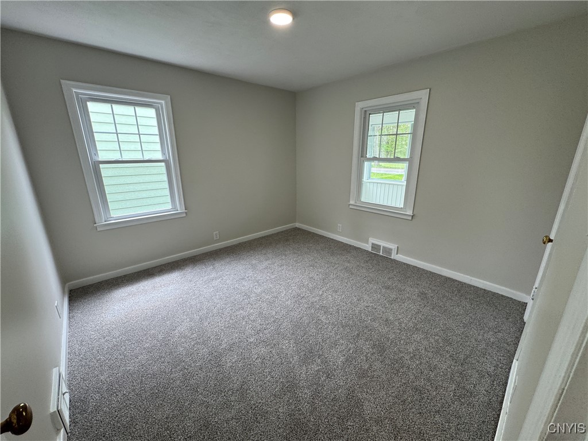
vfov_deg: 85.7
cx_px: 294
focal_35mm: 14
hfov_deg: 102.1
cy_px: 220
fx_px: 238
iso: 100
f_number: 2.2
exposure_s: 1/120
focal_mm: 2.22
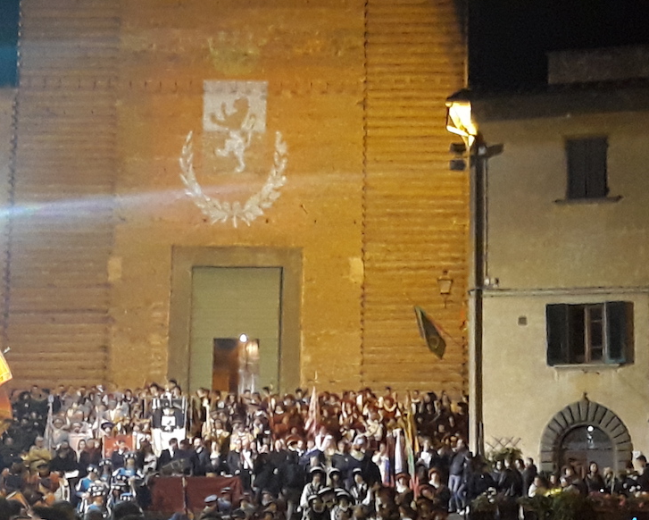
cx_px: 356
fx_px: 557
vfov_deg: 50.0
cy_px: 262
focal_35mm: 29
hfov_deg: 60.3
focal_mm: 3.71
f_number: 1.7
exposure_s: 1/25
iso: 320
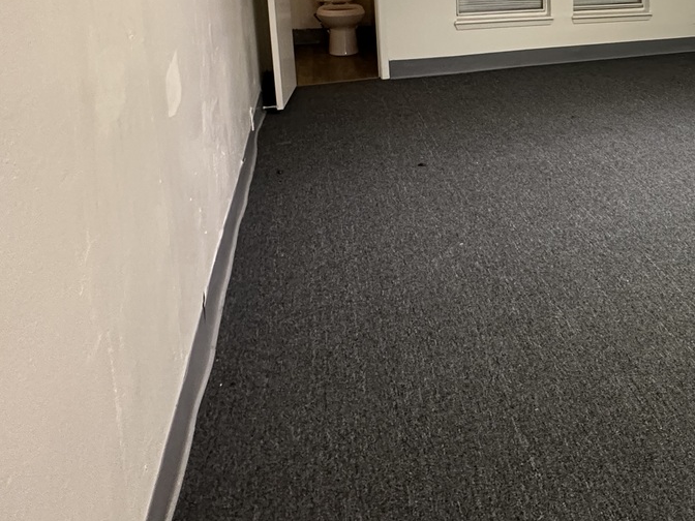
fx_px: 602
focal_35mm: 30
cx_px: 662
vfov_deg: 42.1
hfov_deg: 50.8
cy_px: 31
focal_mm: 2.22
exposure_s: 1/60
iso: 800
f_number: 2.2
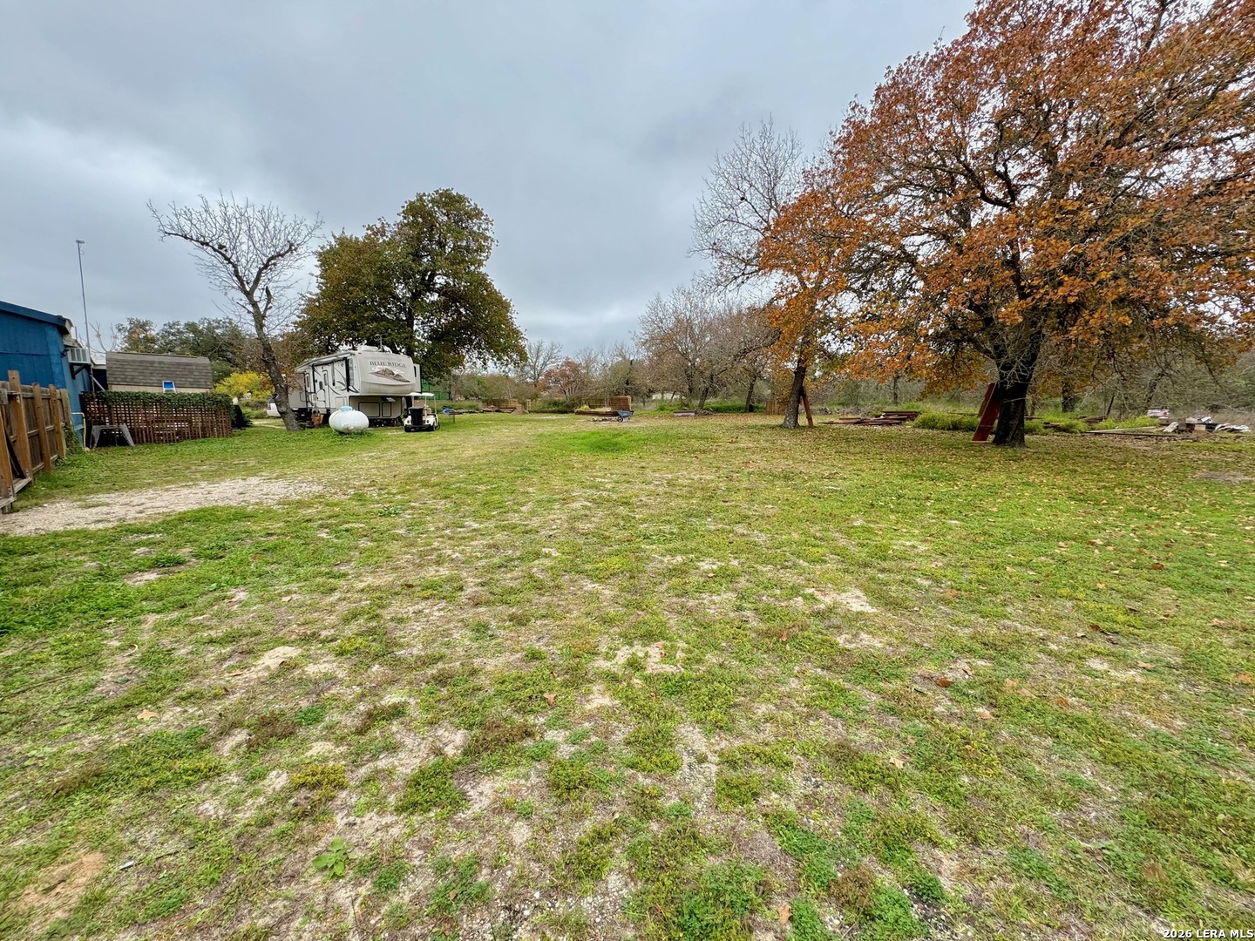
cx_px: 628
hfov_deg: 102.1
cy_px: 470
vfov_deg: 85.7
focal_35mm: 14
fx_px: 508
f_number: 2.2
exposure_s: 1/257
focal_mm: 2.22
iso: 40
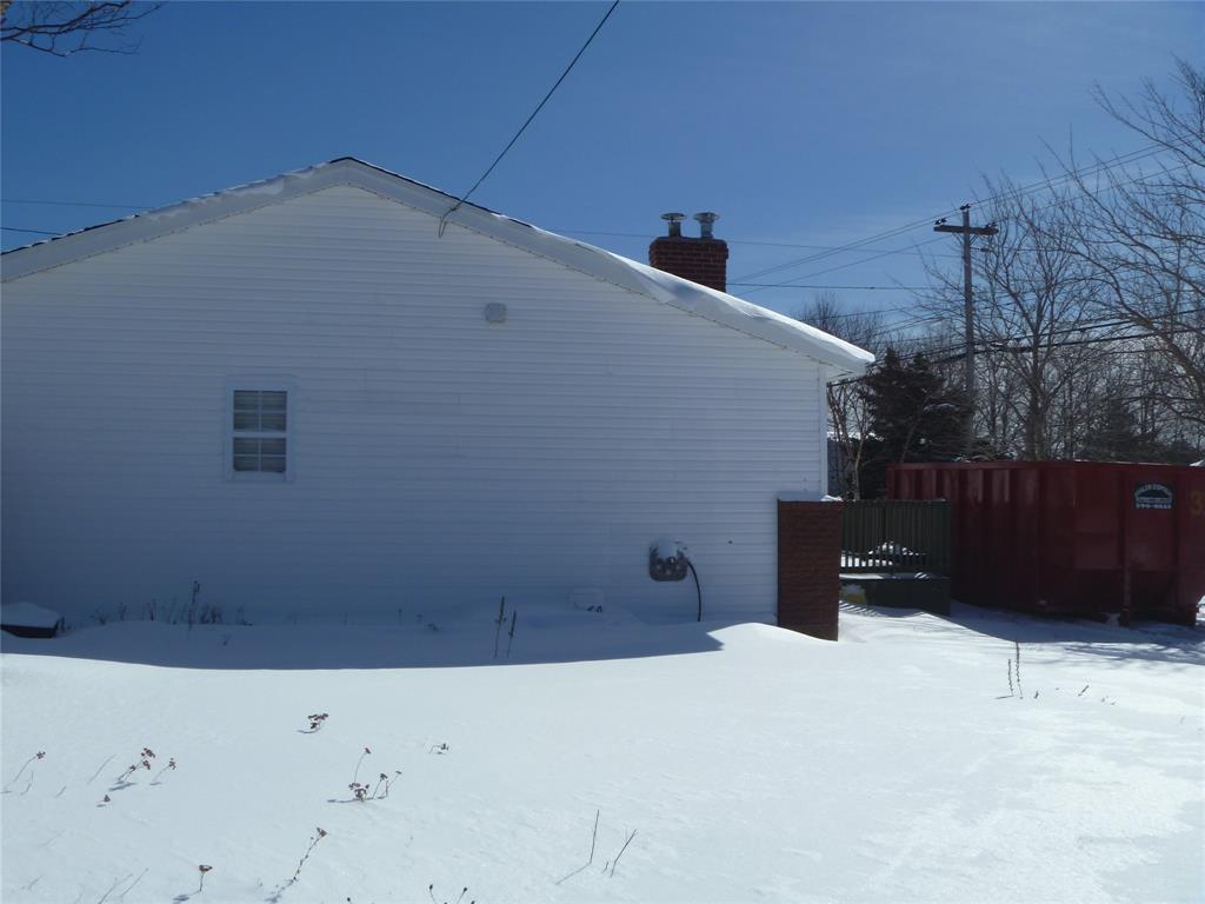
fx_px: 1218
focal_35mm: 35
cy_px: 452
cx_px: 602
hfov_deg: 52.6
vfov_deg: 40.7
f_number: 5.6
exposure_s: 1/800
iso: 80
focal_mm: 6.3
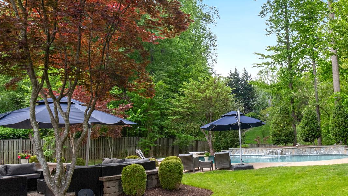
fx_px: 277
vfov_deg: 38.7
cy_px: 121
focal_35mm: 30
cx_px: 276
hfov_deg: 59.5
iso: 200
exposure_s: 1/160
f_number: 9
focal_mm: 10
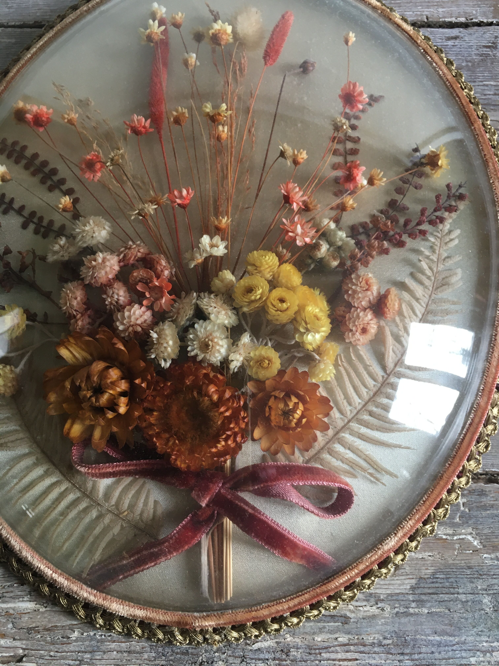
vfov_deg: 61.7
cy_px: 333
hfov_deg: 48.2
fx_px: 557
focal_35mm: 29
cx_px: 250
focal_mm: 4.15
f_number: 2.2
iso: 80
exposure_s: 1/33
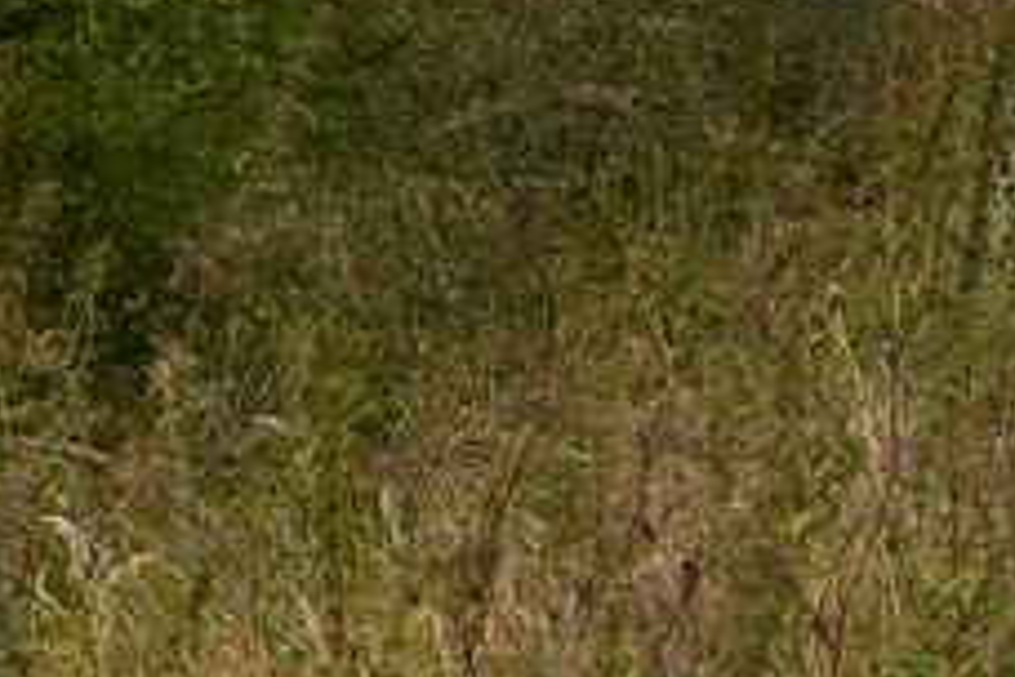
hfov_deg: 2.5
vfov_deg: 1.7
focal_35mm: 828
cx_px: 2226
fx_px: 23333
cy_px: -953
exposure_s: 1/320
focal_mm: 105
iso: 200
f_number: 8
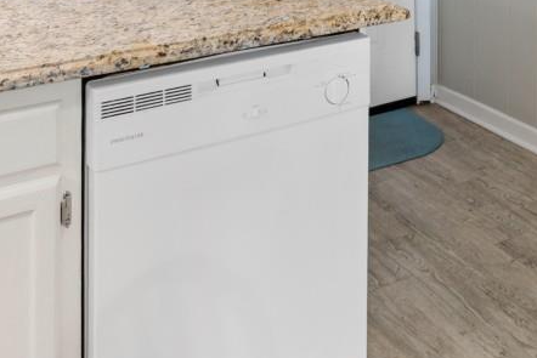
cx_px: 437
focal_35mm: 55
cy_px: -212
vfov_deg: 20.3
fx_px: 821
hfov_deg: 35.0
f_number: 4.5
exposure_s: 1/2
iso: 100
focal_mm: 10
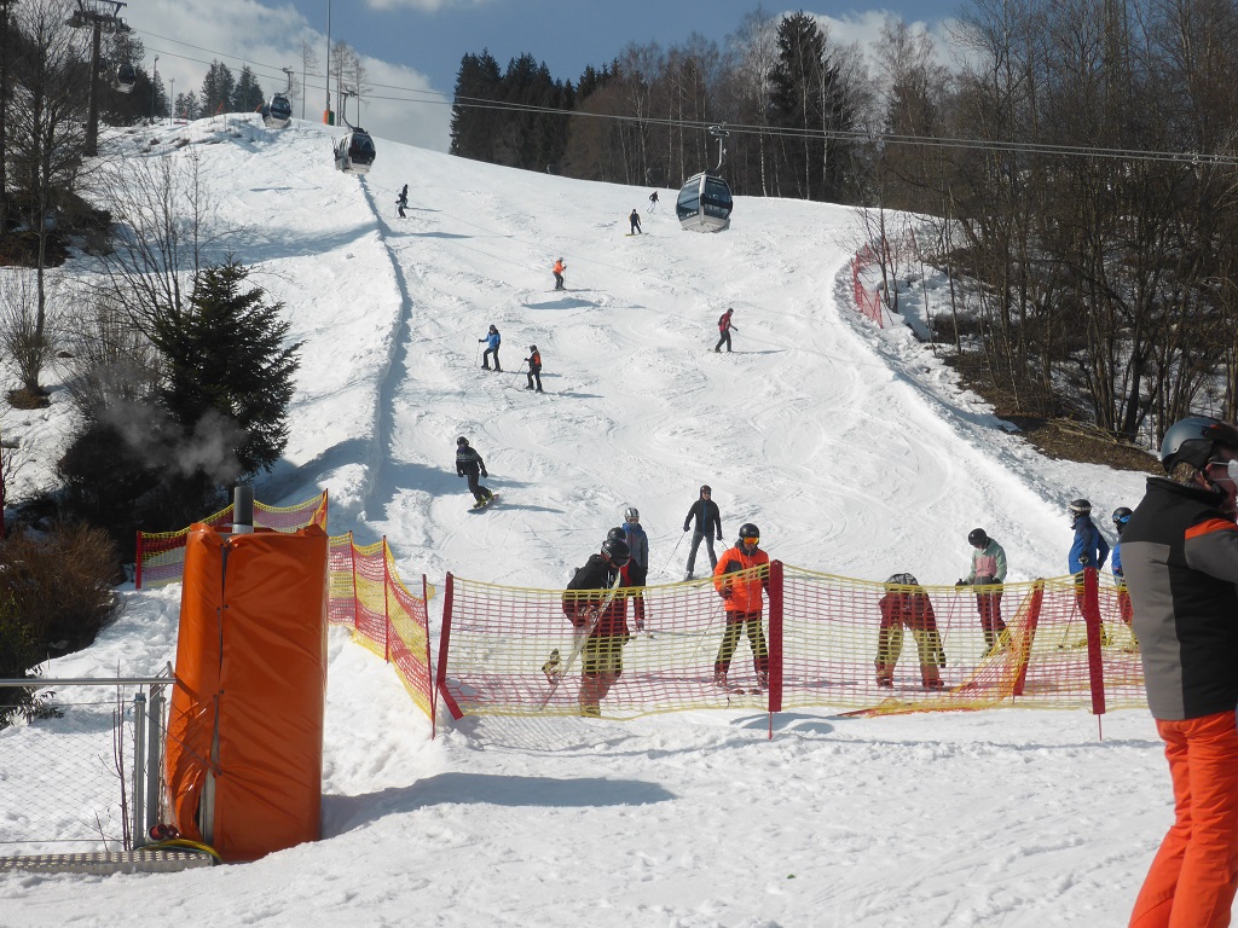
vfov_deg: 35.1
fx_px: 1466
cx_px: 619
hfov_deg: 45.8
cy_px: 464
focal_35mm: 41
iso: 100
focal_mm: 7.4
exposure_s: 1/2000
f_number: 3.9
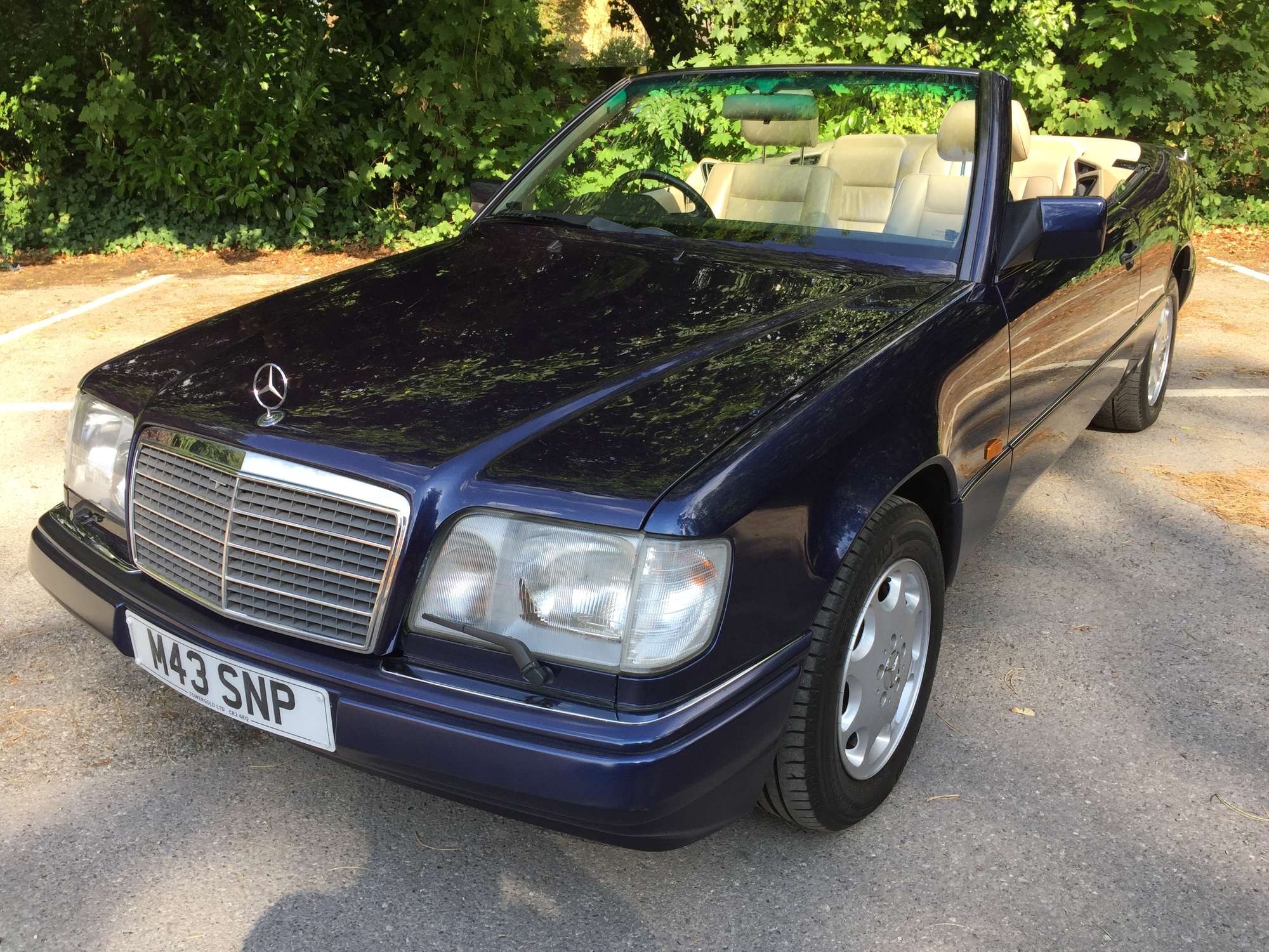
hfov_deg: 61.7
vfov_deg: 48.2
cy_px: 476
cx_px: 634
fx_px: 1063
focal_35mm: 29
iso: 32
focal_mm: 4.15
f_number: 2.2
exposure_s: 1/399
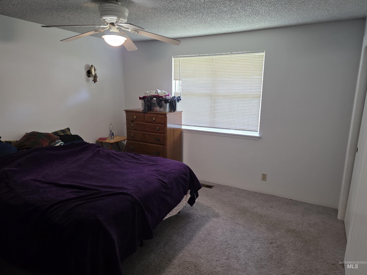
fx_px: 244
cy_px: 138
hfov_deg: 73.9
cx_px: 184
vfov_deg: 58.9
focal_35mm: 23
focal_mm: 6.3
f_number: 1.7
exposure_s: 1/120
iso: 400
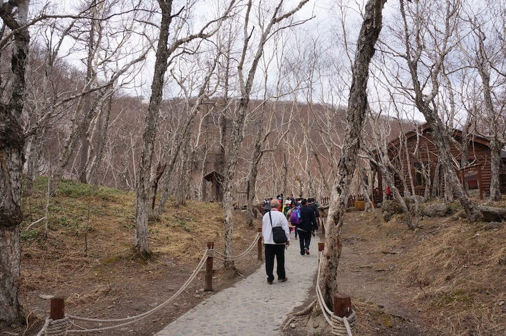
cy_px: 168
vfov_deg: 53.1
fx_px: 337
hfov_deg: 73.8
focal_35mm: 24
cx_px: 253
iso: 100
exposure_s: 1/80
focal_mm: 16
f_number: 11
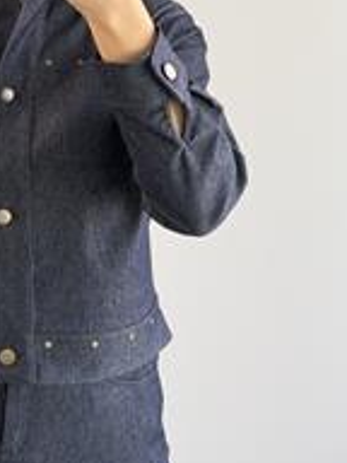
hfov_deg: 14.2
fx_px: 1377
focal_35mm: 103
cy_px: -6
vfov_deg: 18.6
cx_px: 12
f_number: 1.78
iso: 64
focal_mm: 6.76
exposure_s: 1/185
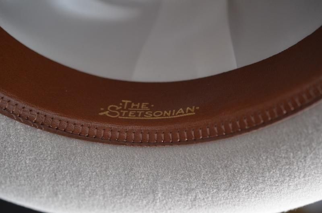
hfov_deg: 33.5
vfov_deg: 22.5
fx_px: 536
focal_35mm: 60
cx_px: 161
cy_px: 106
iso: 800
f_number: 3
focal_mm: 40
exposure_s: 1/40
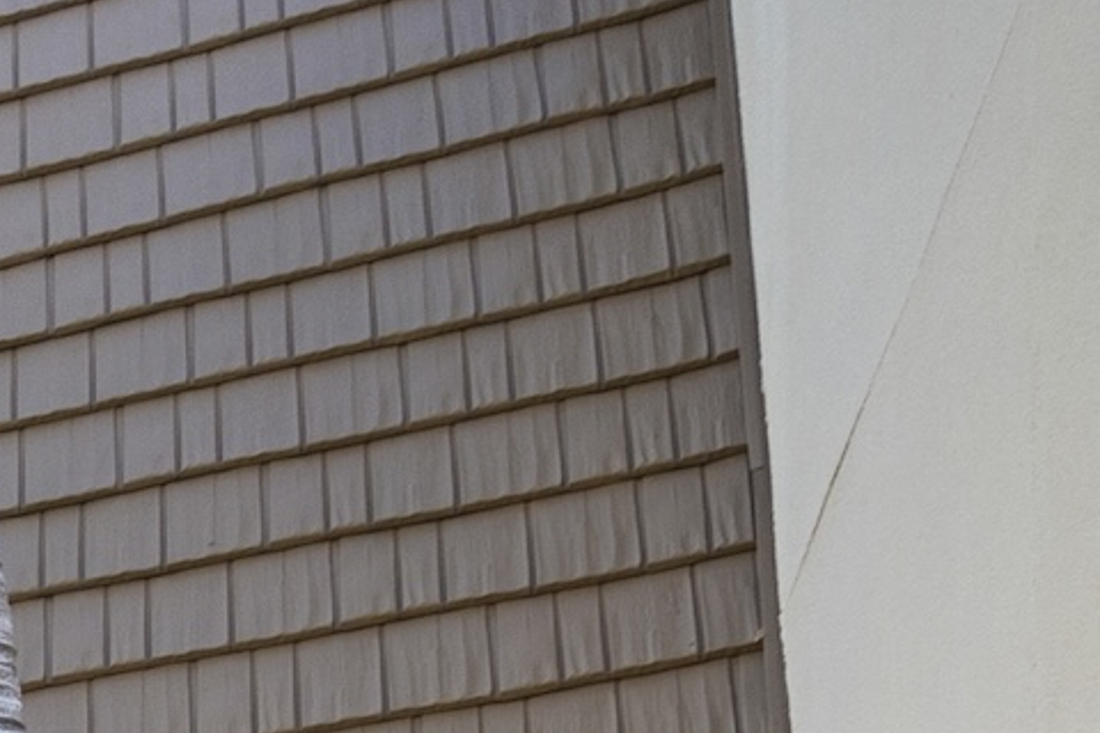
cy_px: 2373
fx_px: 3666
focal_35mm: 120
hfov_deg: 12.0
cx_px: -1849
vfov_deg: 8.8
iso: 100
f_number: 8
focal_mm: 16
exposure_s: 1/400
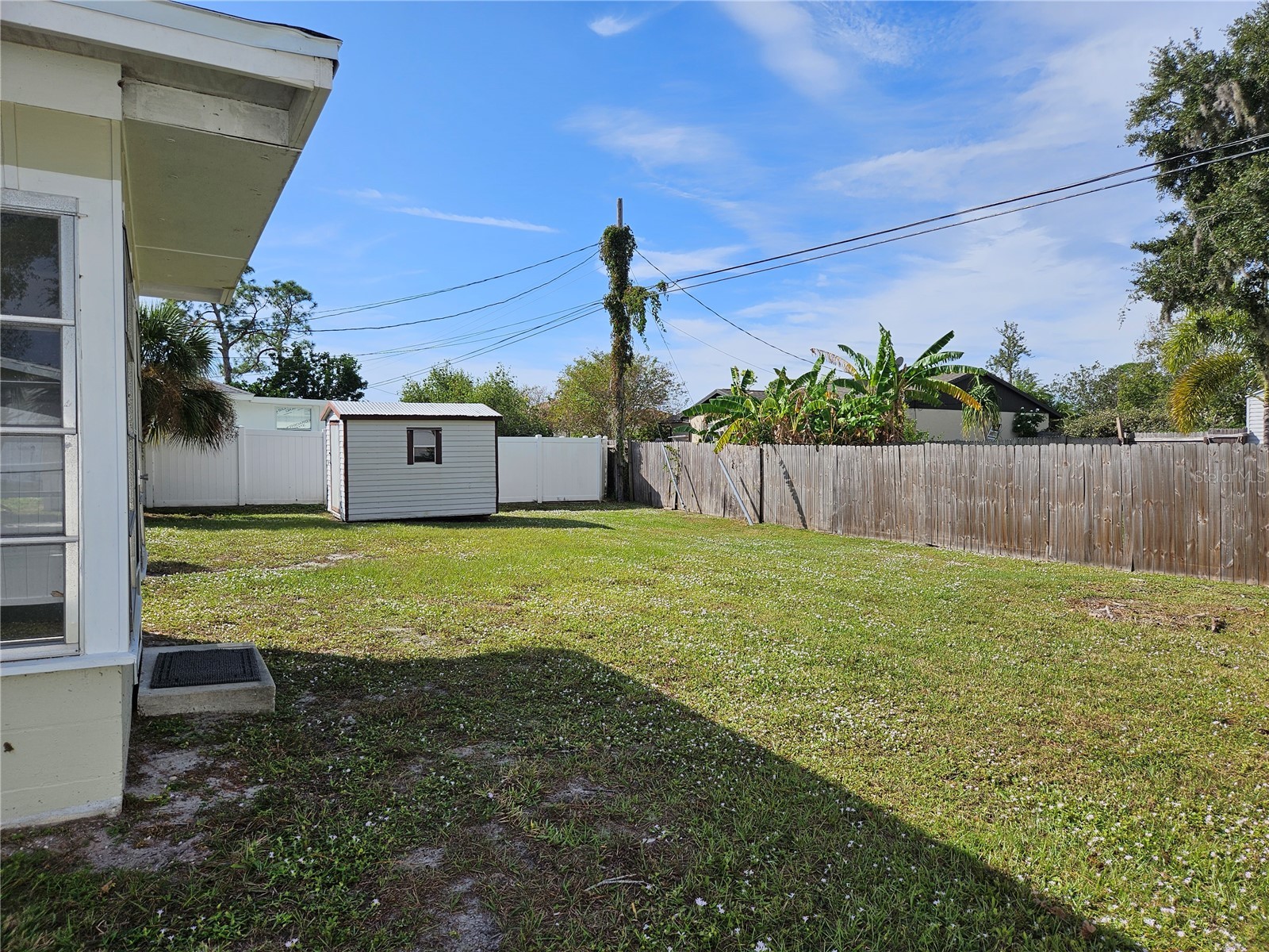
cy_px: 476
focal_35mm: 23
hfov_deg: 73.9
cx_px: 634
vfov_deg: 58.9
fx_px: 843
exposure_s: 1/2531
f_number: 1.8
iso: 25
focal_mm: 5.4
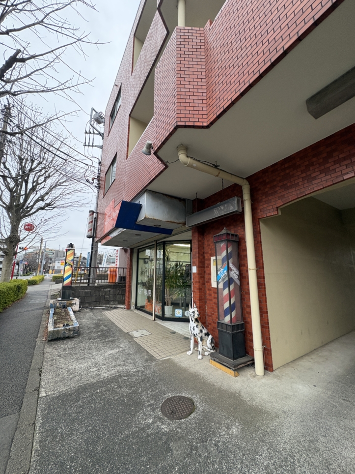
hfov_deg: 85.7
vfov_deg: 102.1
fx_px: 191
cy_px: 237
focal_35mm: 14
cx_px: 178
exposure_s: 1/99
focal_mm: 2.22
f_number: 2.2
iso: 200
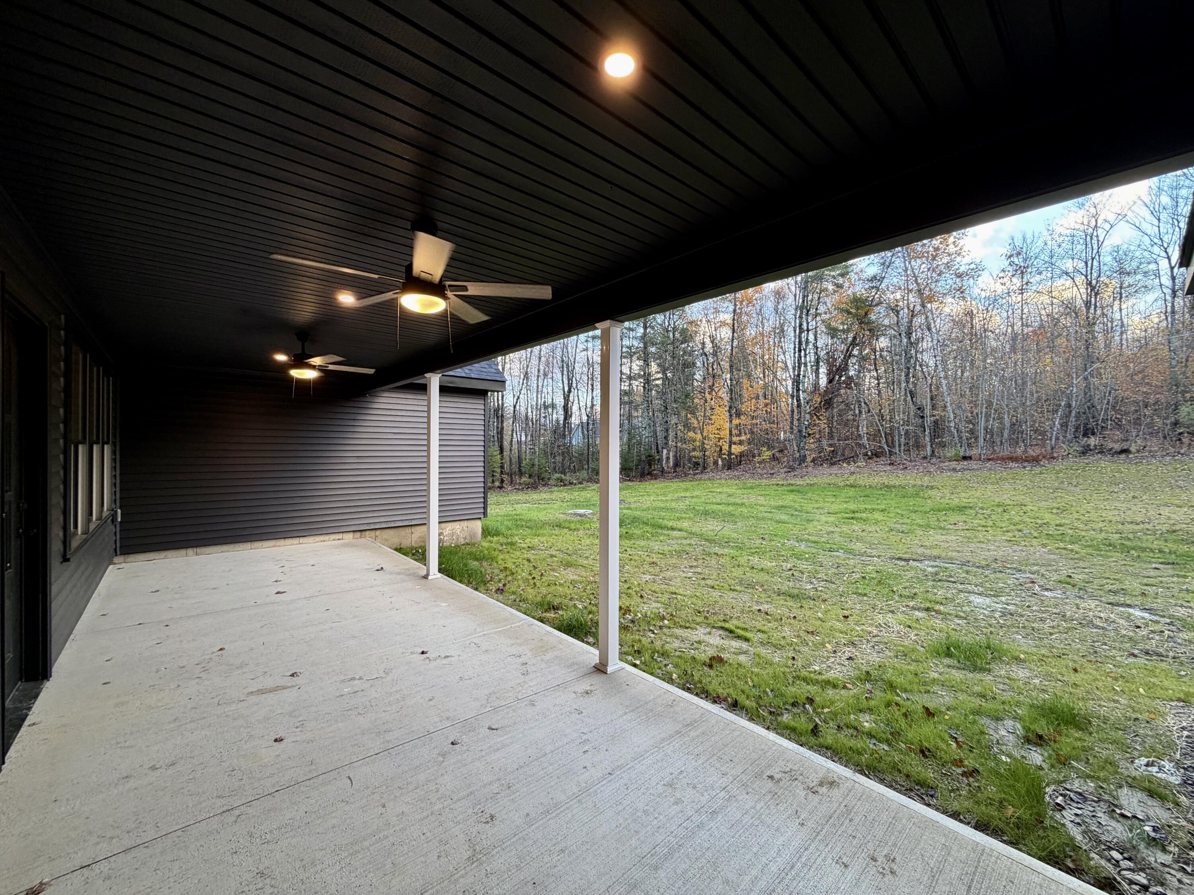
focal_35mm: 14
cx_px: 597
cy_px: 448
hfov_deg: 102.1
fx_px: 483
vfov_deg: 85.7
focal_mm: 2.22
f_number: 2.2
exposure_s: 1/120
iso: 160
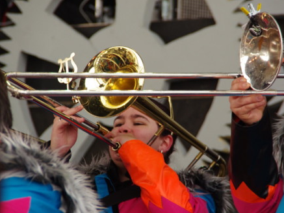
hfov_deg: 6.0
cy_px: 106
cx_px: 153
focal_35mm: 329
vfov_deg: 4.5
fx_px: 2700
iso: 1600
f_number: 6.3
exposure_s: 1/250
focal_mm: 200
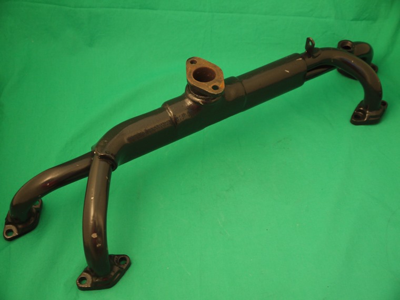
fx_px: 532
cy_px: 150
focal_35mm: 46
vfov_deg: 31.5
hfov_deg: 41.2
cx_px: 200
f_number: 4.4
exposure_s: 1/40
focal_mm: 23
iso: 400
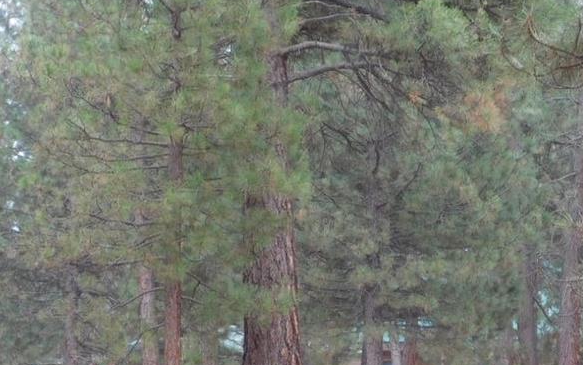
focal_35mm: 218
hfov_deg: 9.6
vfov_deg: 6.0
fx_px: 3465
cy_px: 302
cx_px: 477
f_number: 4.4
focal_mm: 14.2
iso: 125
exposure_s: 1/50
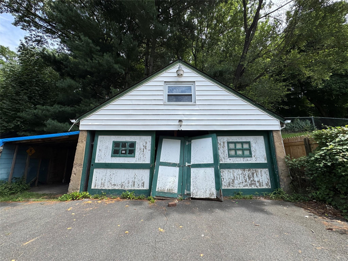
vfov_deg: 85.7
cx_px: 174
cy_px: 130
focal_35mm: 14
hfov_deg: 102.1
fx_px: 141
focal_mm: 2.22
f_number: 2.2
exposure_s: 1/1110
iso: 50
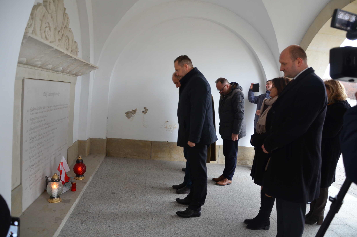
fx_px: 267
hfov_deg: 67.5
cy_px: 118
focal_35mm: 27
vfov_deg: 47.7
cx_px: 178
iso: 800
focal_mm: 18
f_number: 4
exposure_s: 1/60
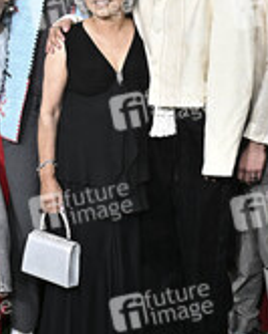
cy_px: 56
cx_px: 108
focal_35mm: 89
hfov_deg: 17.3
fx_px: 882
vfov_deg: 21.2
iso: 400
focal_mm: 35
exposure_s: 1/400
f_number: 6.3
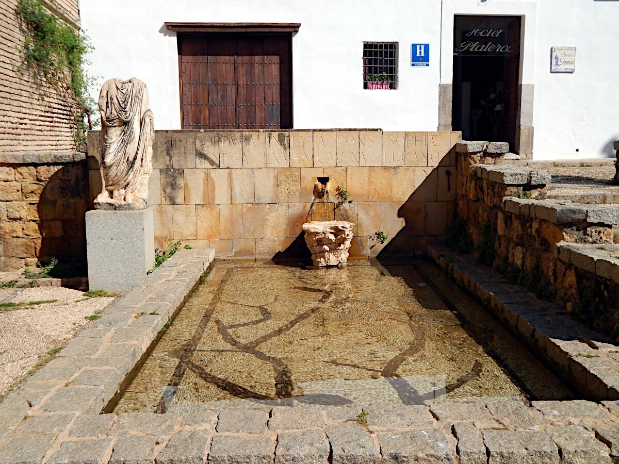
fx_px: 626
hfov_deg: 52.6
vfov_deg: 40.7
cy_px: 232
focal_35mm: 35
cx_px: 310
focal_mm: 6.1
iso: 125
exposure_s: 1/640
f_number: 6.7
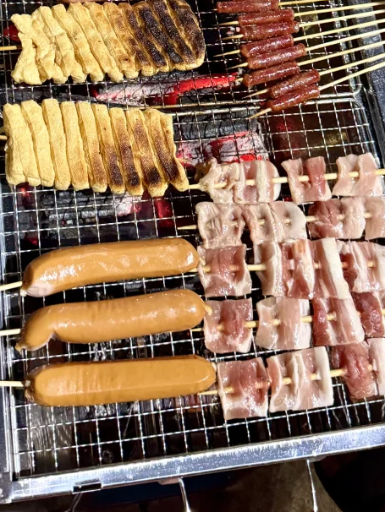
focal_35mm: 57
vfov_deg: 31.6
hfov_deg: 25.6
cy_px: 19
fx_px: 845
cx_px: 133
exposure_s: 1/33
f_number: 1.78
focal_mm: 6.76
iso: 640
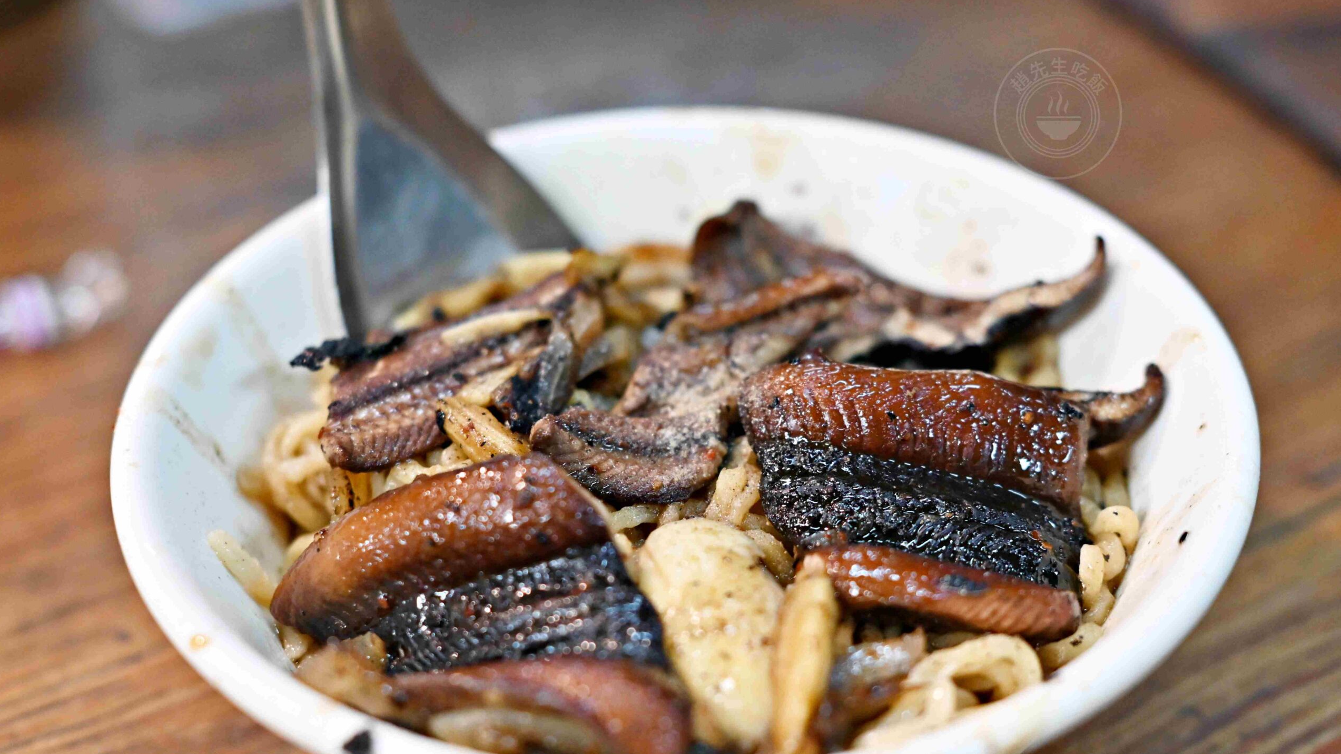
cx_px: 671
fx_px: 2809
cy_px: 394
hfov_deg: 26.9
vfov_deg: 15.3
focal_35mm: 79
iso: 1400
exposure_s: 1/200
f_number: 2.5
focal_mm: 50
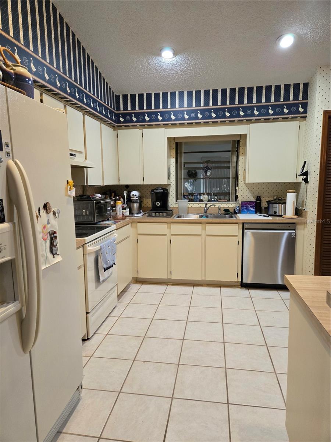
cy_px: 221
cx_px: 166
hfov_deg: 58.9
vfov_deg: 73.9
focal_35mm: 23
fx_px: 293
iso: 500
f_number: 1.8
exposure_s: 1/120
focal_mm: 5.4
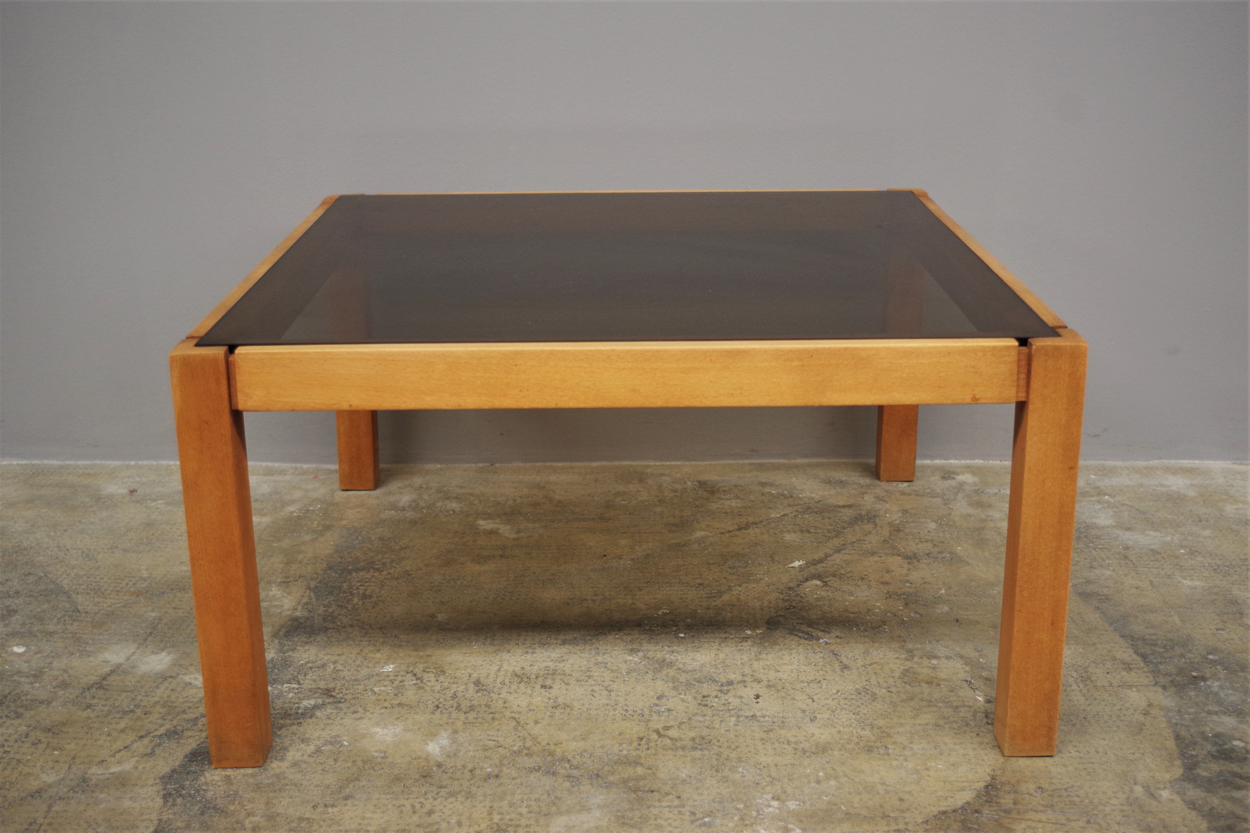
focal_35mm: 42
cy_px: 416
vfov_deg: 31.9
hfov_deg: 46.4
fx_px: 1458
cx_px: 625
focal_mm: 28.13
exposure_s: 1/60
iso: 400
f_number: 4
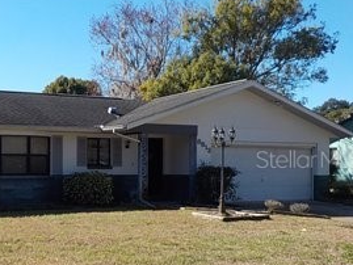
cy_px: 159
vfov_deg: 29.1
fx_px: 510
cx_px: 72
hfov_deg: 36.9
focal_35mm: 50
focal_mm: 4.1
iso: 125
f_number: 3.3
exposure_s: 1/1000
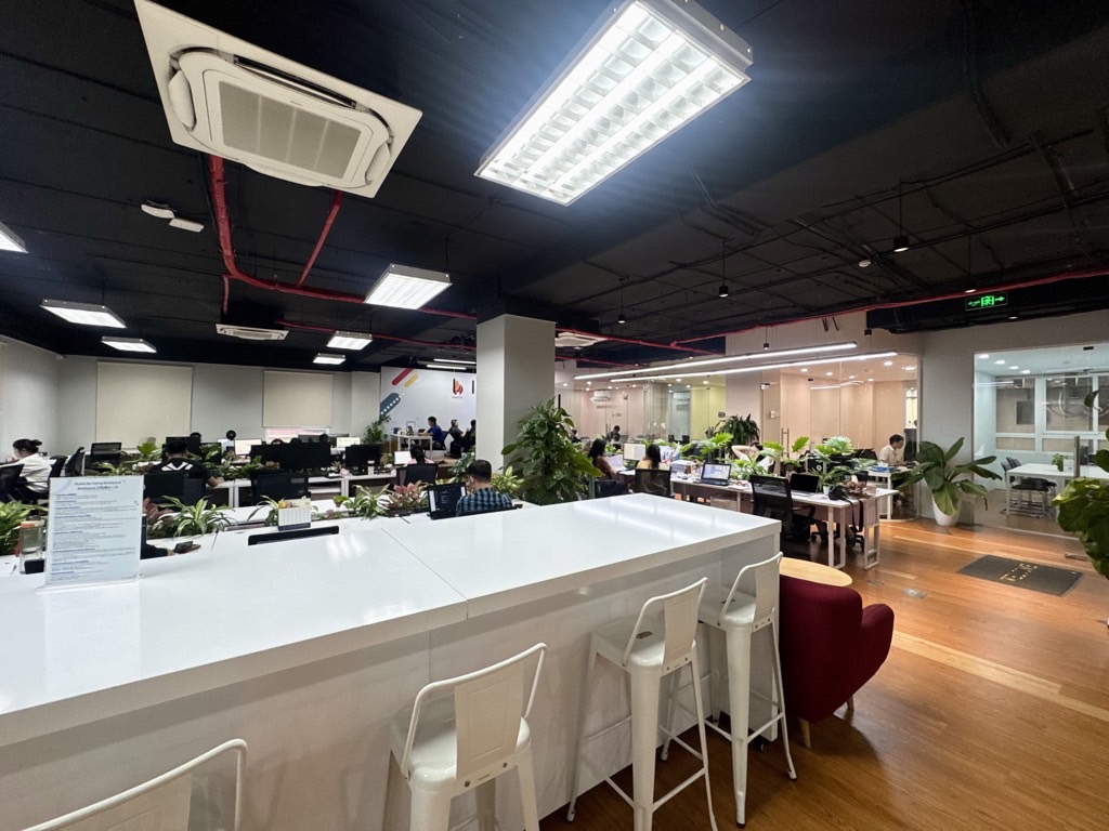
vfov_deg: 85.7
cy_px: 416
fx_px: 449
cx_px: 554
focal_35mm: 14
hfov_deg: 102.1
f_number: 2.2
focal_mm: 2.22
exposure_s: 1/99
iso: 200
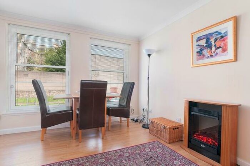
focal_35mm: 18
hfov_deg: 90.1
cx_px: 125
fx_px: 125
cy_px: 83
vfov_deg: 67.3
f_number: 9
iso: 200
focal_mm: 12
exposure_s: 1/125
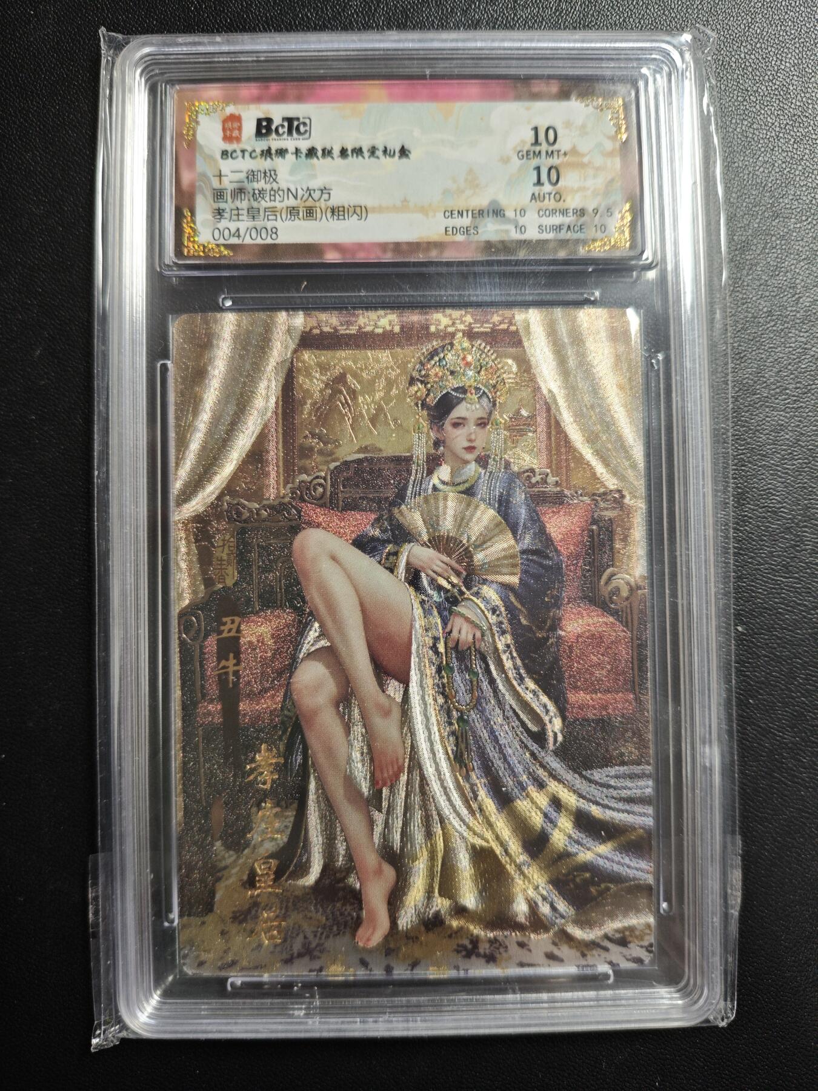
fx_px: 819
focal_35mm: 26
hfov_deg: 53.1
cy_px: 546
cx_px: 409
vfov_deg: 67.3
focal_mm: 4.94
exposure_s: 1/50
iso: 160
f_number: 1.5
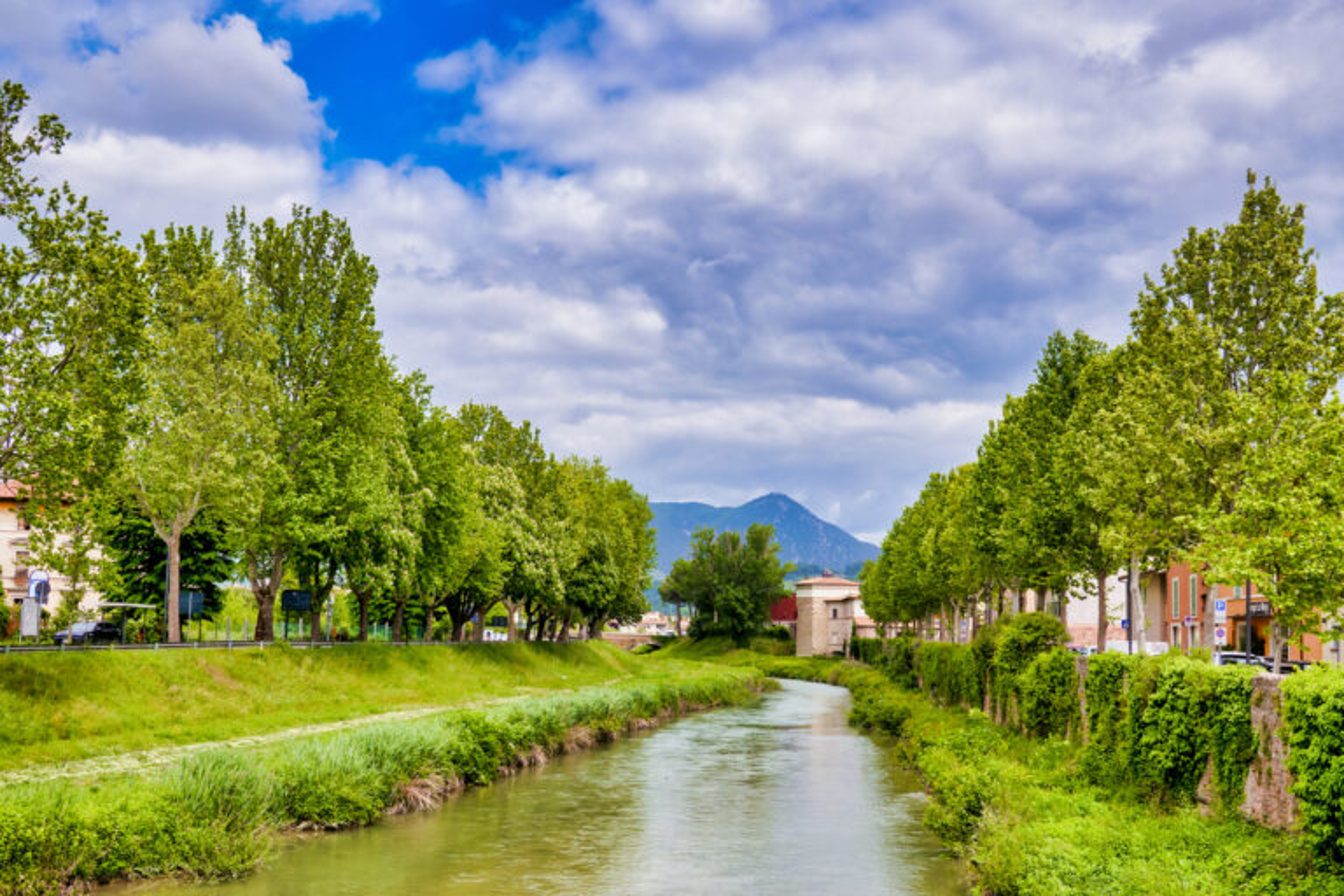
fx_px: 1344
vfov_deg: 36.9
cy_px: 448
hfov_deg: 53.1
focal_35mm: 36
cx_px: 672
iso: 100
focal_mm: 13.31
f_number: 3.2
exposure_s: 1/1250
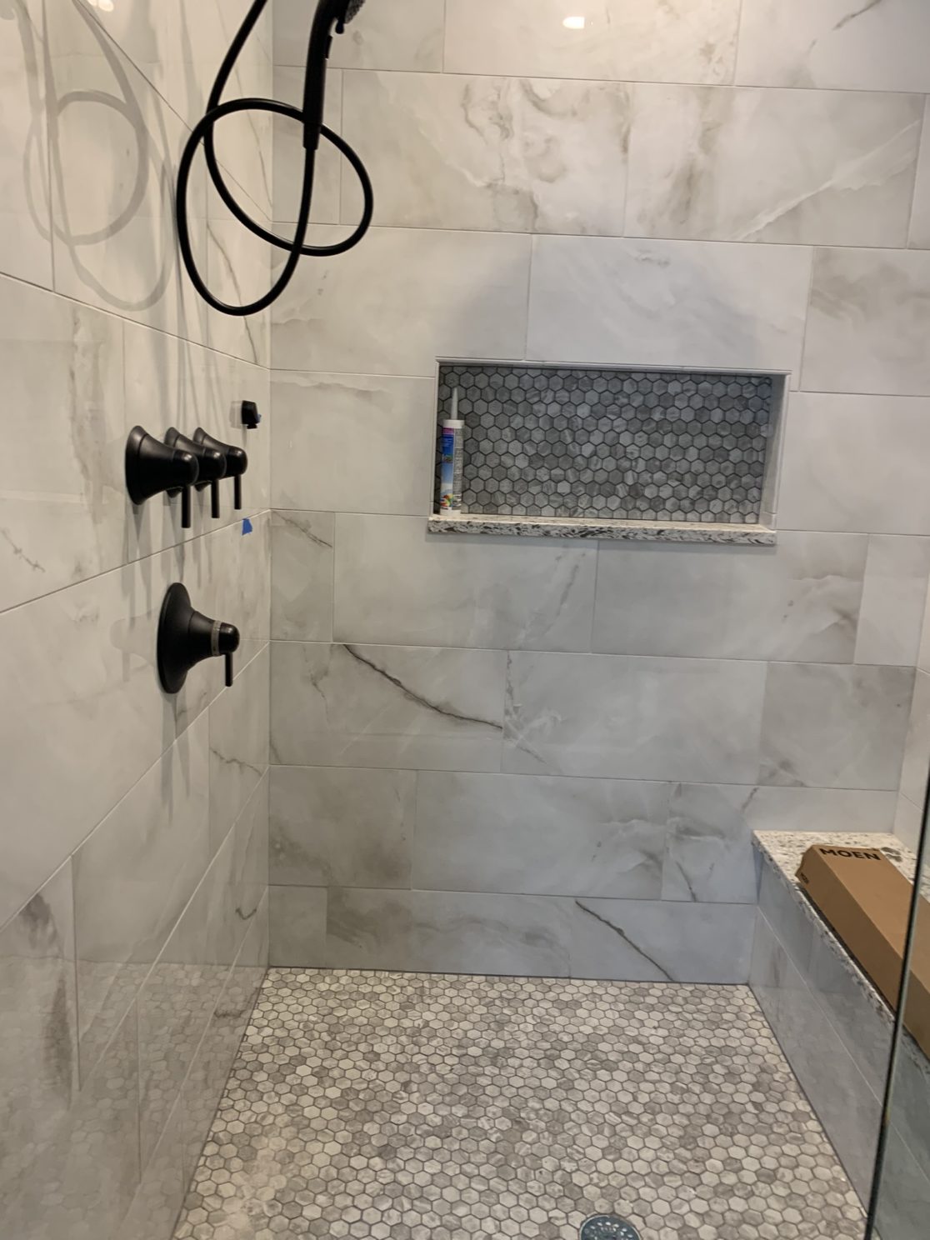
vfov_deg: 67.3
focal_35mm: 26
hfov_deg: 53.1
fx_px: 931
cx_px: 465
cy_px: 620
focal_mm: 4.25
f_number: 1.8
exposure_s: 1/60
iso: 100
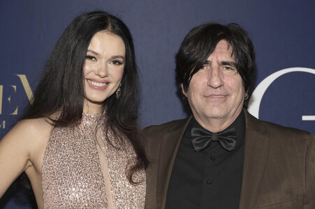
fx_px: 498
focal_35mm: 57
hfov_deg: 35.1
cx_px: 158
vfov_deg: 23.7
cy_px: 104
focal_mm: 57
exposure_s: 1/200
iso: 800
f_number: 5
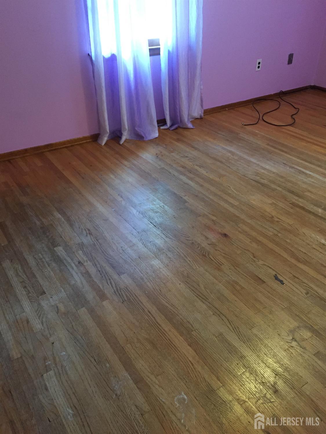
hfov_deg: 48.2
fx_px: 364
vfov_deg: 61.7
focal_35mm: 29
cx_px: 163
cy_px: 217
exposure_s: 1/24
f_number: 2.2
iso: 250
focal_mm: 4.15
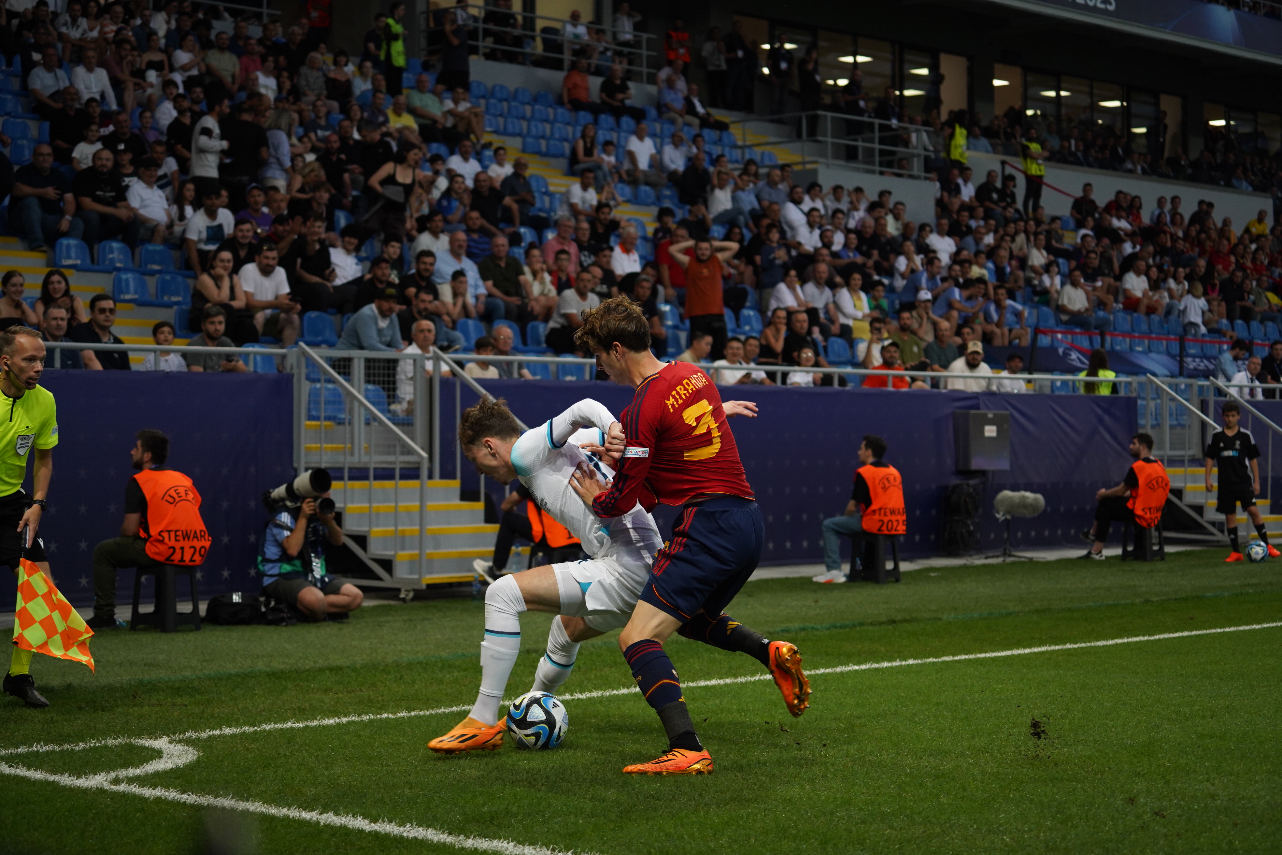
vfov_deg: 19.5
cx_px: 641
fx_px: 2493
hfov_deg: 28.8
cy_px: 428
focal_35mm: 70
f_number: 4
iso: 2000
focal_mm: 70
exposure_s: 1/1000
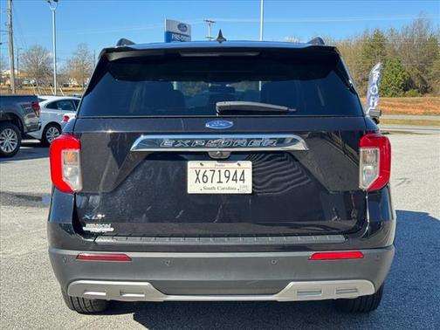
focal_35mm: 48
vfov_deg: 30.3
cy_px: 165
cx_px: 220
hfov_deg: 39.7
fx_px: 610
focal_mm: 6.76
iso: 64
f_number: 1.78
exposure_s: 1/1193
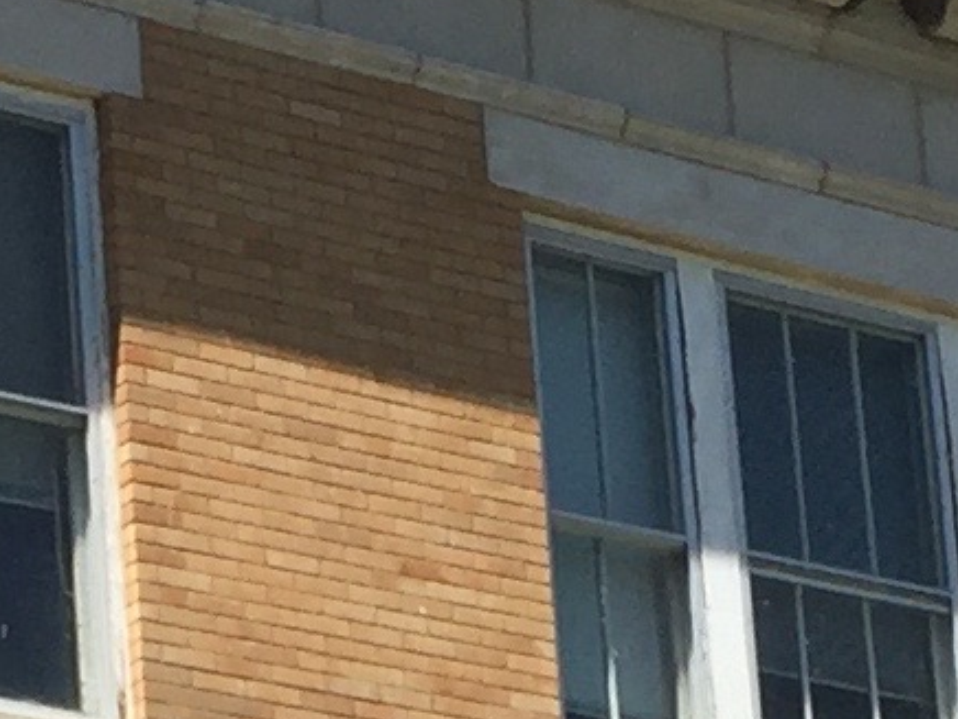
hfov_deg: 9.1
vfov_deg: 6.7
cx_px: 275
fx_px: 6005
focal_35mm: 217
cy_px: 1291
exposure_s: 1/1883
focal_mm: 4.15
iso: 32
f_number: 2.2
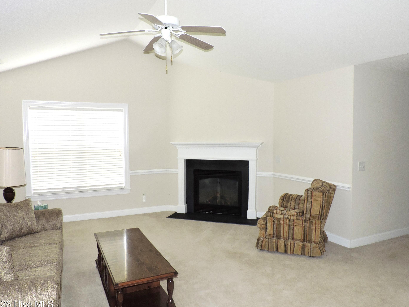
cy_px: 153
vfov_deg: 53.1
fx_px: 307
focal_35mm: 26
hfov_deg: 67.3
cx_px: 204
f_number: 3
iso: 200
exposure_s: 1/30
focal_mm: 4.3
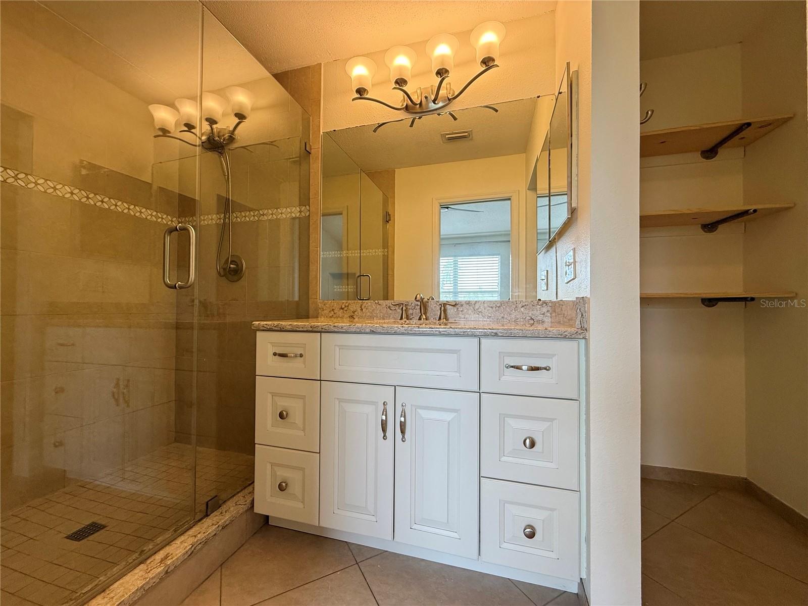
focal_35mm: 14
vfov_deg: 85.7
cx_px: 404
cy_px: 303
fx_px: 327
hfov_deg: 102.1
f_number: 2.2
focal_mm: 2.22
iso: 125
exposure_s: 1/120
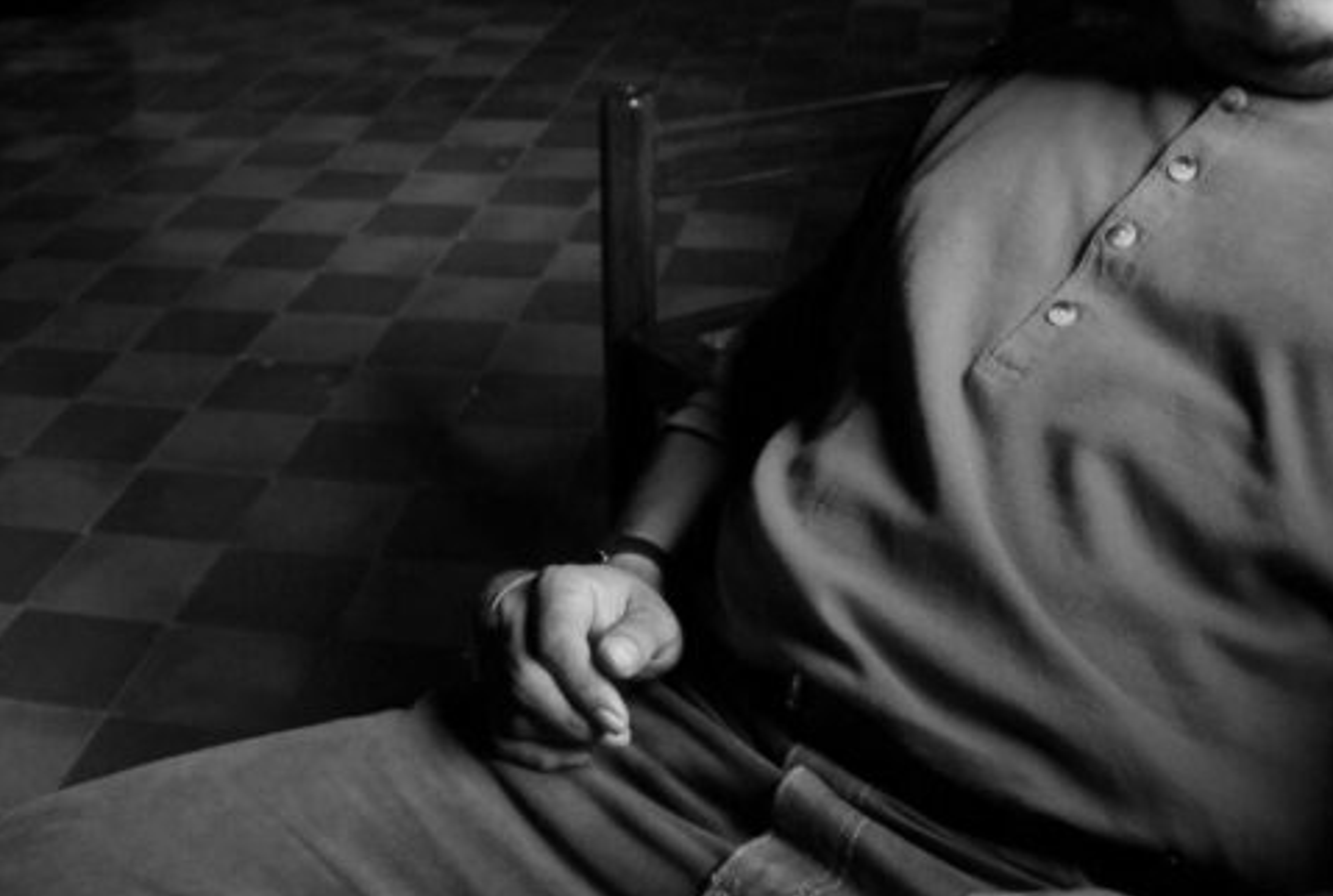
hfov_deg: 38.7
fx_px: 1784
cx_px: 1149
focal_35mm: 48
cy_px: 213
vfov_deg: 27.8
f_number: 5.6
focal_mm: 15
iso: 640
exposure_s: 1/13
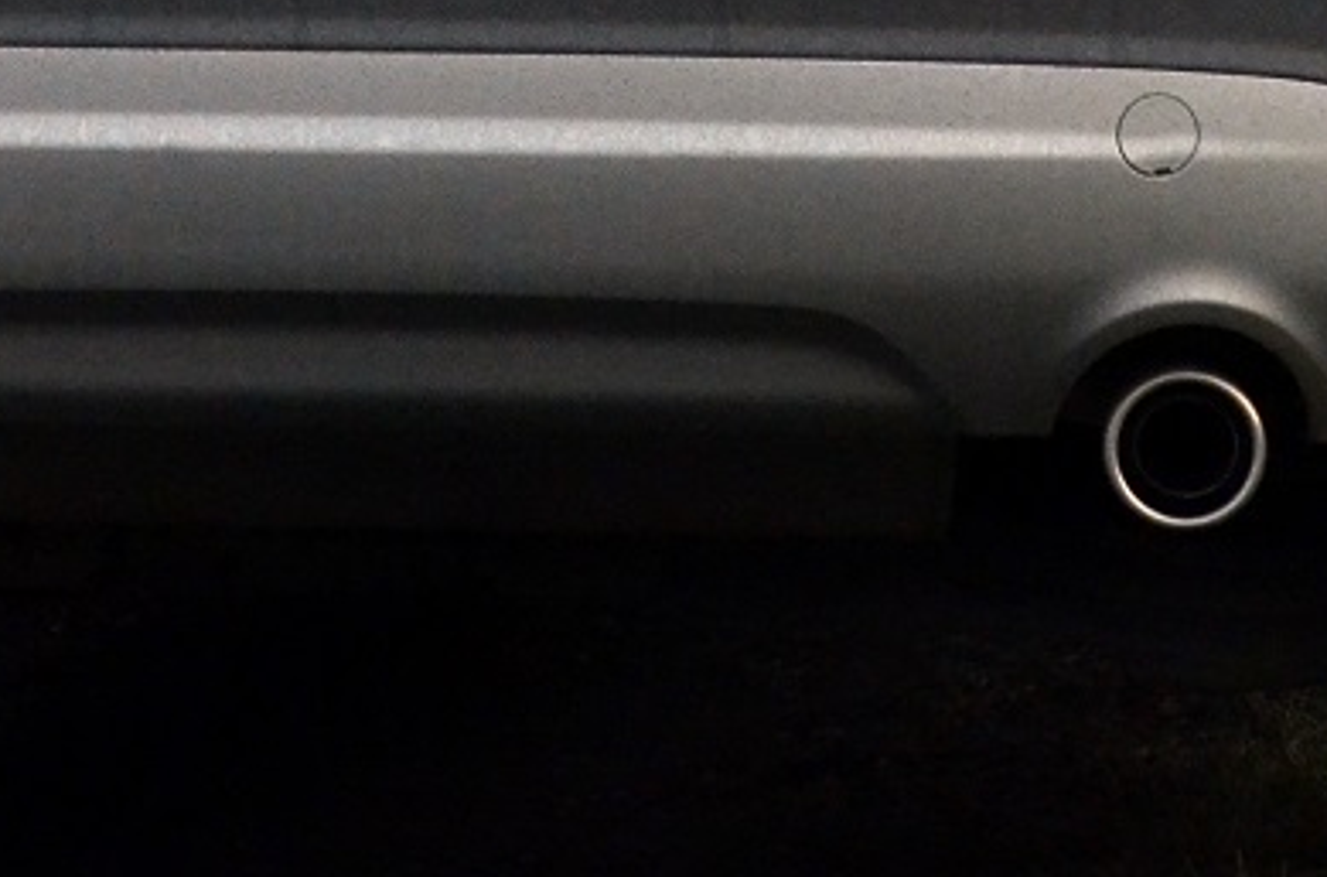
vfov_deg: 2.7
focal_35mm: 513
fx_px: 18856
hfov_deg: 4.0
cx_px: 355
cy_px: -771
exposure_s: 1/1250
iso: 800
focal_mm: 70
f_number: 6.3
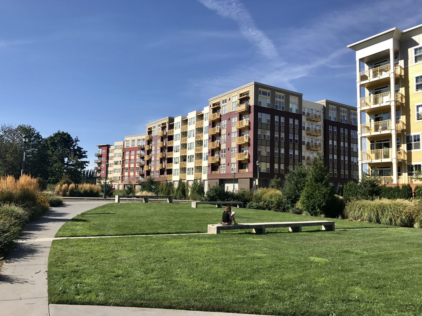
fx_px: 341
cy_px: 158
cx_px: 211
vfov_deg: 49.7
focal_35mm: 28
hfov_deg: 63.4
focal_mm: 3.99
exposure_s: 1/2227
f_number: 1.8
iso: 20
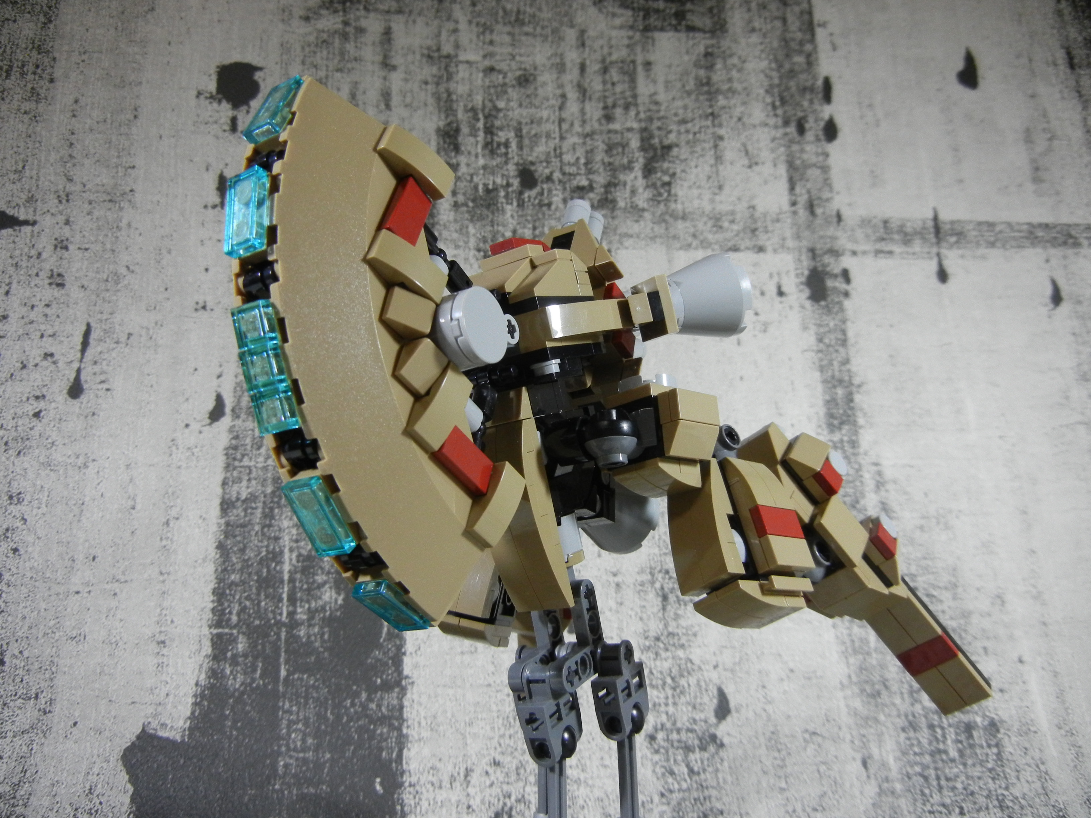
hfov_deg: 60.0
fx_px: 946
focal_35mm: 30
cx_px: 546
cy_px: 409
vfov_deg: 46.8
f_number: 3.5
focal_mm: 5.4
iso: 400
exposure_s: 1/40
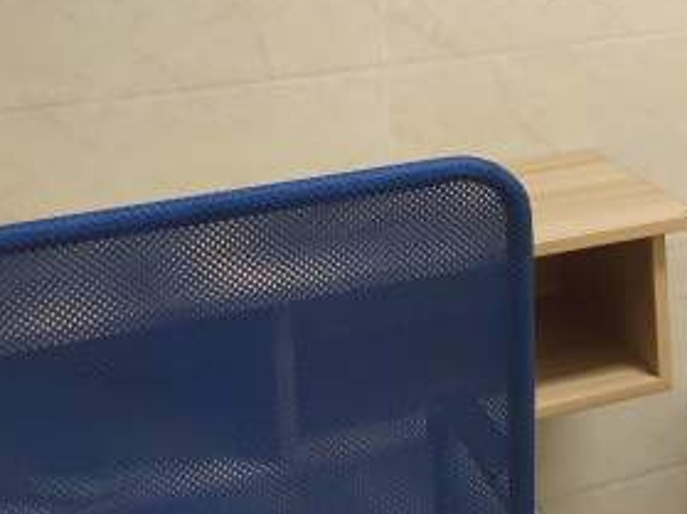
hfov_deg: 21.0
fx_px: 1706
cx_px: 862
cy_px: -143
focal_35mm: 86
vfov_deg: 16.3
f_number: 1.79
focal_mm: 4.35
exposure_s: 1/50
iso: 227
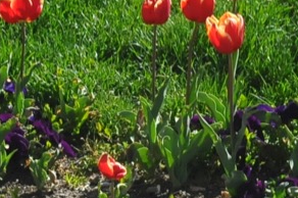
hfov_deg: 8.5
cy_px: -84
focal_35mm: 240
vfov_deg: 5.7
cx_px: 314
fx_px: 1984
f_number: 13
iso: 800
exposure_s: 1/500
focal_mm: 26
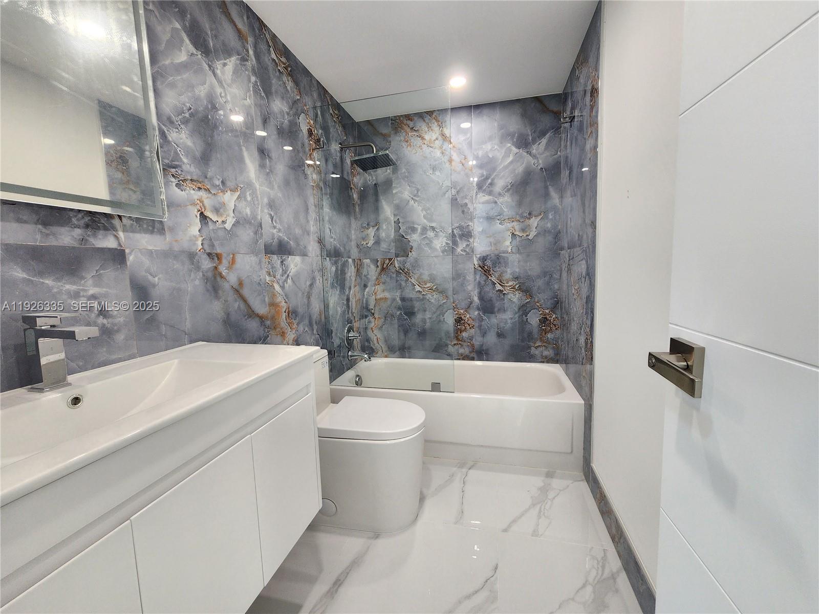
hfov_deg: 106.2
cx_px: 410
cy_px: 307
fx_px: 308
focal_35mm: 13
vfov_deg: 89.9
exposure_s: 1/60
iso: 160
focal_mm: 2.2
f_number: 2.2
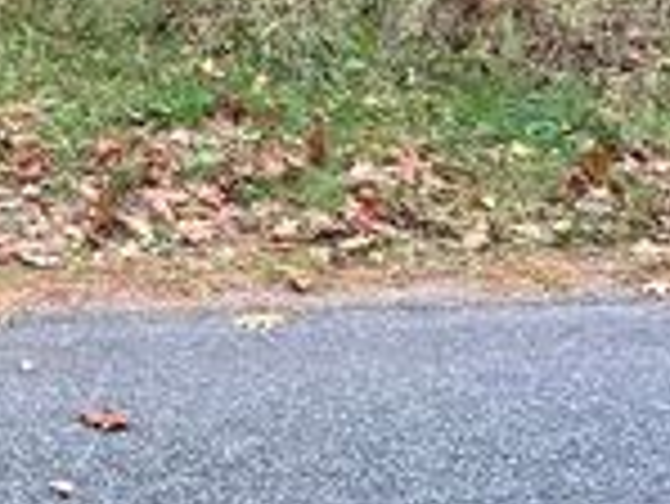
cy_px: -83
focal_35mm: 75
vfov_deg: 18.7
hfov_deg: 23.1
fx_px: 1453
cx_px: -200
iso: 500
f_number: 1.5
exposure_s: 1/60
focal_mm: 5.7
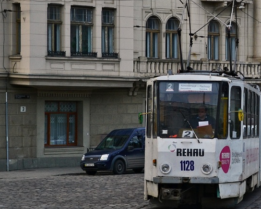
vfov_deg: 10.0
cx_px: 253
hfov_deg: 12.3
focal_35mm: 155
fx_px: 1197
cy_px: 88
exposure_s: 1/250
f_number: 5.6
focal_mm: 50
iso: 400
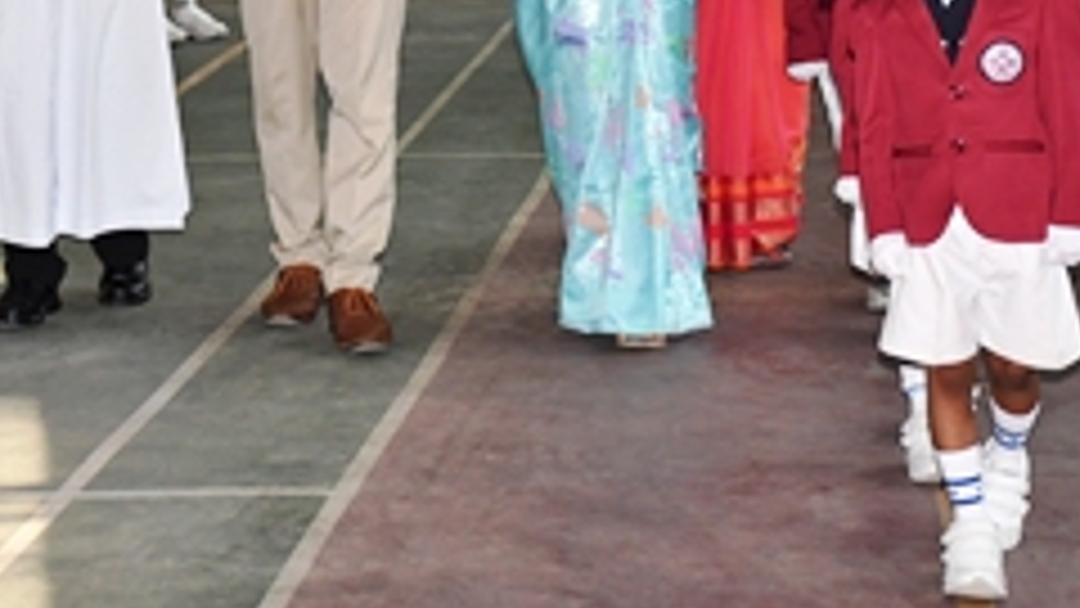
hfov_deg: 17.3
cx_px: 248
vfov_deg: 9.8
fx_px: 3522
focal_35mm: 123
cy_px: -2
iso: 1000
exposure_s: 1/250
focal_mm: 42
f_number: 5
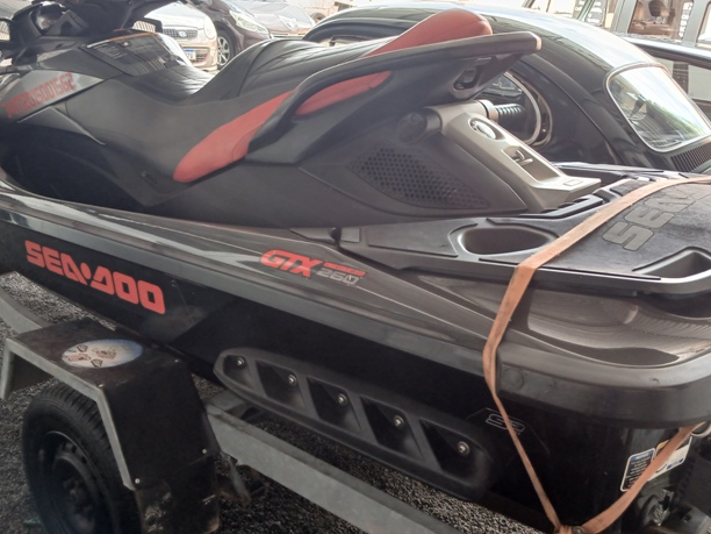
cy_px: 265
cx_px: 343
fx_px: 698
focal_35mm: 34
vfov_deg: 41.8
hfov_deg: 53.9
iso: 100
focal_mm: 3.98
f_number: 1.8
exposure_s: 1/50
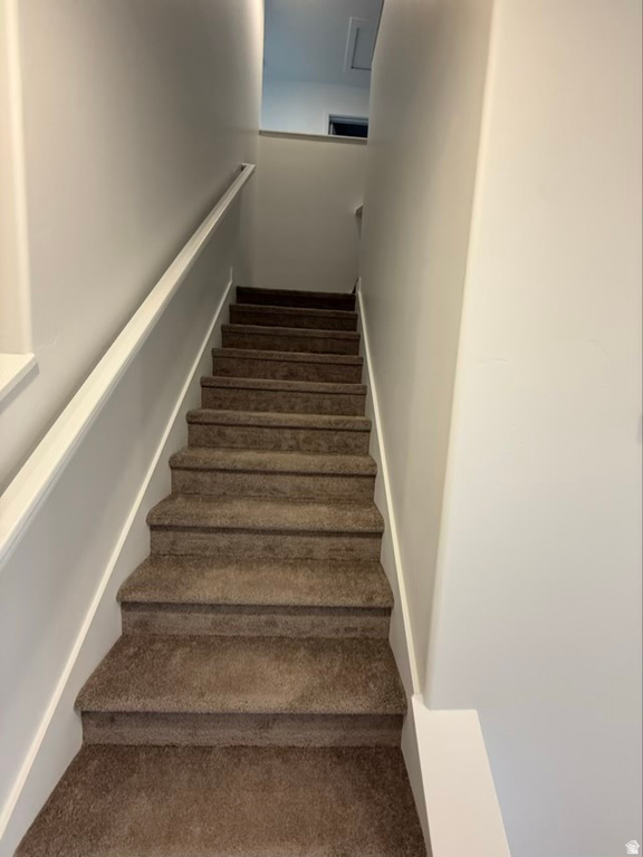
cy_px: 428
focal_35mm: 14
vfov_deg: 102.1
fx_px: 347
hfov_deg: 85.7
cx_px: 322
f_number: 2.2
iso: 320
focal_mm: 2.22
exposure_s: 1/60
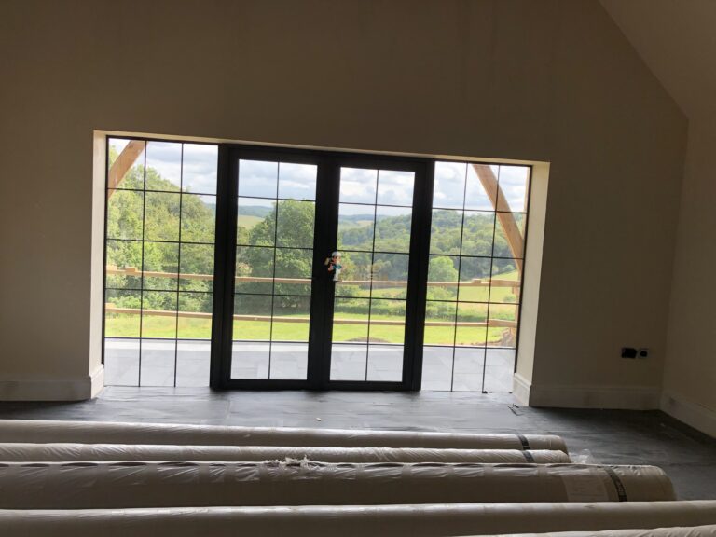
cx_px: 358
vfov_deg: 49.7
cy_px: 268
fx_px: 579
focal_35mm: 28
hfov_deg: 63.4
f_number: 1.8
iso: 20
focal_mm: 4
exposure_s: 1/324
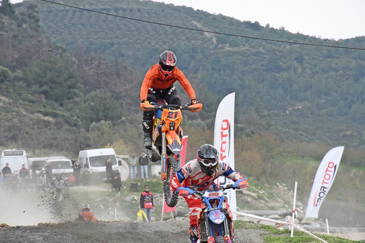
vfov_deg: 6.5
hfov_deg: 9.8
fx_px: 2129
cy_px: 122
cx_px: 182
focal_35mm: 210
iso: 10000
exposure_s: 1/5000
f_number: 10
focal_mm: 140
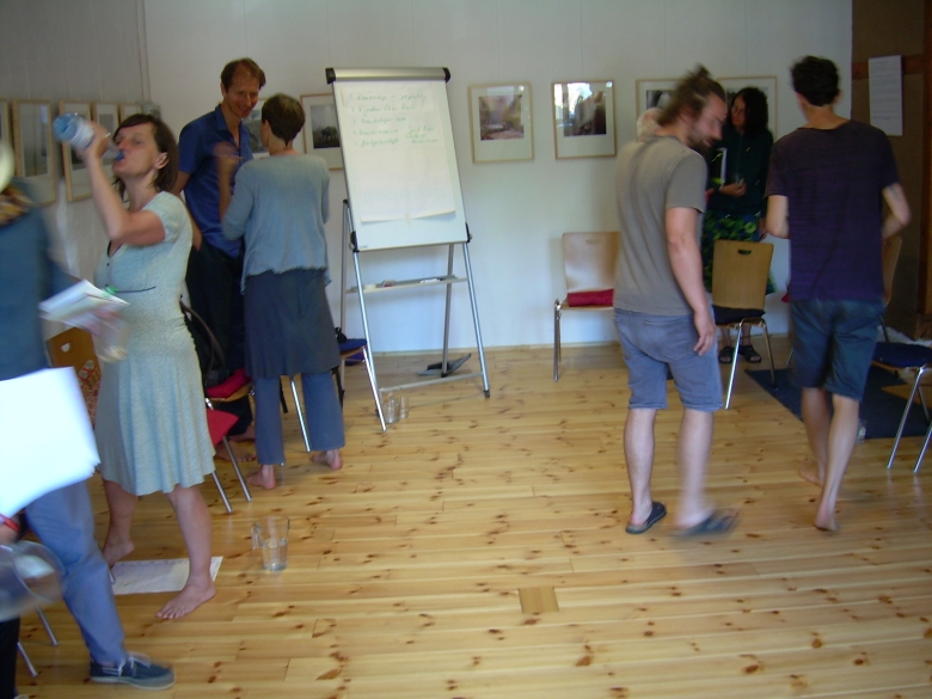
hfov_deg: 49.0
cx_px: 466
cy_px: 350
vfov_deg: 37.7
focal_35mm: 38
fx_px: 1023
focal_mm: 6.3
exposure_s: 1/8.7
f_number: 2.8
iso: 50
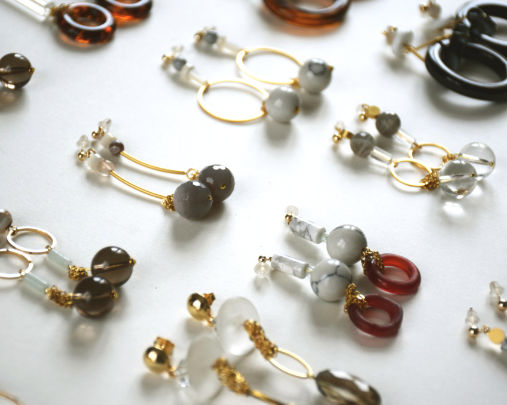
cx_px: 234
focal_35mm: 102
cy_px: 203
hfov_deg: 18.8
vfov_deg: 15.1
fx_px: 1530
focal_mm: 60
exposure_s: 1/250
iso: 500
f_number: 5.6
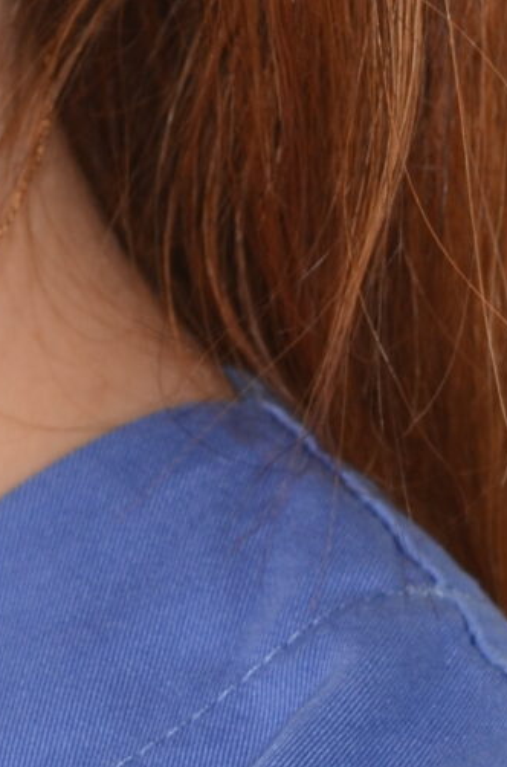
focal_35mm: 804
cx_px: -412
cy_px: -466
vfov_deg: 2.6
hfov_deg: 1.7
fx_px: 17068
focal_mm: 105
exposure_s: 1/80
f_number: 5
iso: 250
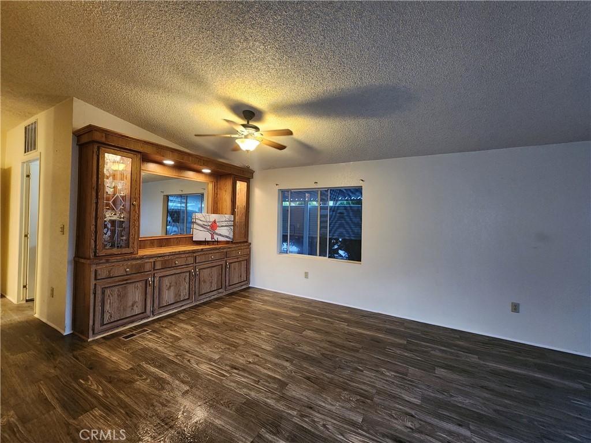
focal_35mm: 13
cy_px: 222
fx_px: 222
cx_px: 296
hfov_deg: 106.2
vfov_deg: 89.9
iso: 500
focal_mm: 2.2
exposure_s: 1/30
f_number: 2.2
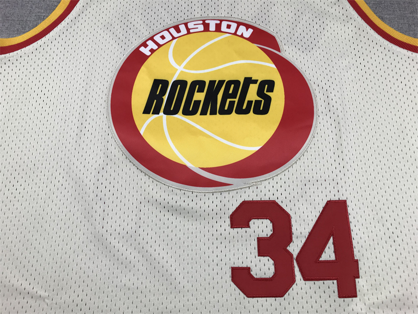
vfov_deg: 49.7
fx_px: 338
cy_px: 157
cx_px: 209
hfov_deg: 63.4
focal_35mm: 28
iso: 20
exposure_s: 1/115
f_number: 1.8
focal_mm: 3.99
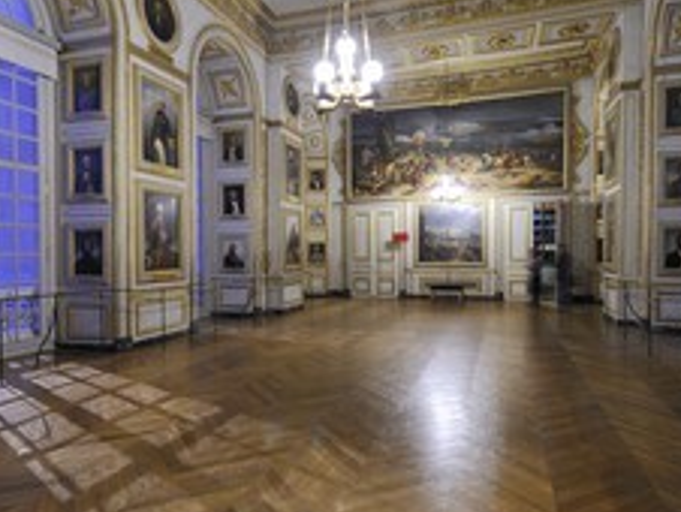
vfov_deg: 55.0
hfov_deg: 69.2
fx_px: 492
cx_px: 316
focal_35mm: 25
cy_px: 259
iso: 200
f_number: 8
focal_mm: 14
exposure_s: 4
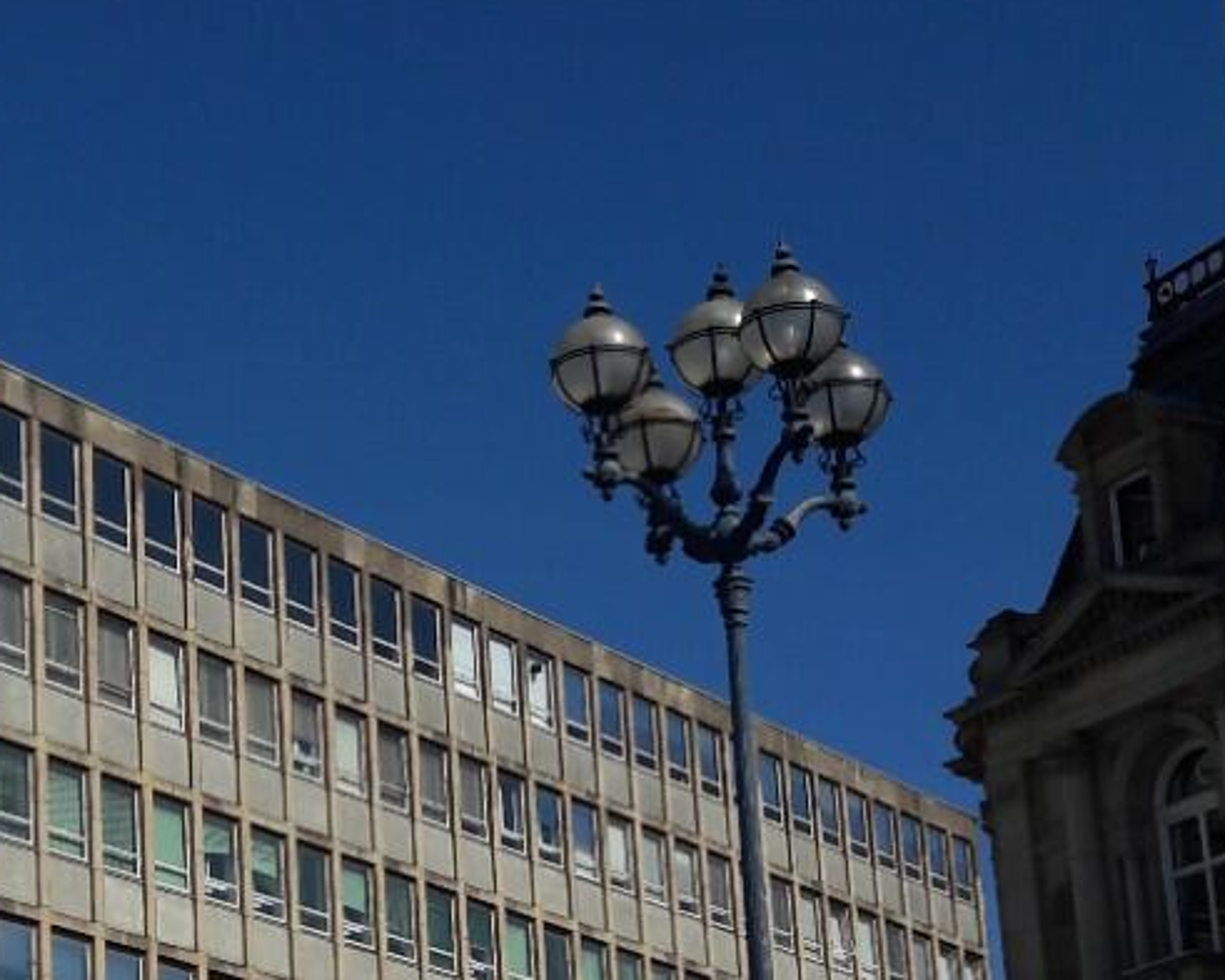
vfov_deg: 25.6
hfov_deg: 31.7
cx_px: 165
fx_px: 2067
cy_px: 940
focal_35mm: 57
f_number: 1.9
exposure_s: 1/3460
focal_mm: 3.7
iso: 40
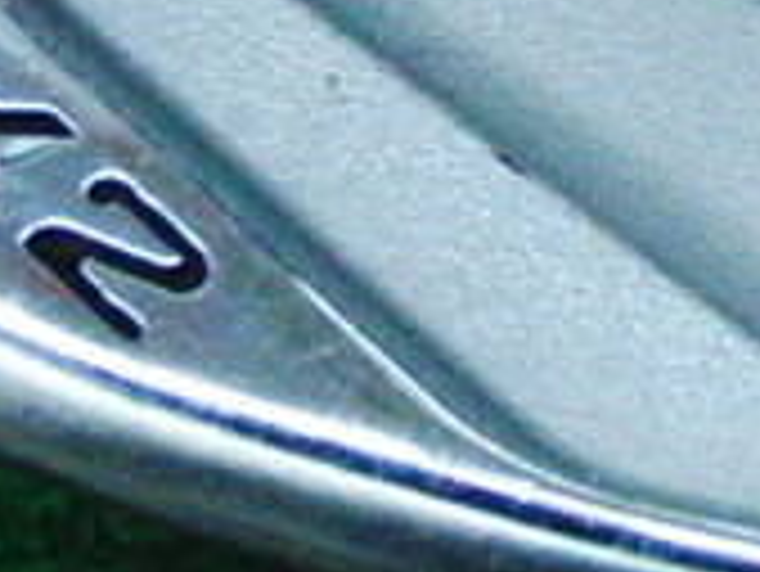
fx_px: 3076
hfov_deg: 13.7
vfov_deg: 10.5
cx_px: 922
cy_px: -72
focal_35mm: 140
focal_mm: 6.42
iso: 3200
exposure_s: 1/800
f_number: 3.6
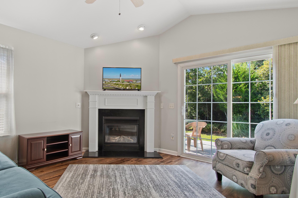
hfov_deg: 82.6
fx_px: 166
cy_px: 104
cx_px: 114
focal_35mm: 20
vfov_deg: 61.9
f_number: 4.5
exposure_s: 1/25
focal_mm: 10
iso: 100
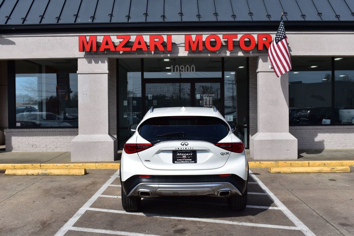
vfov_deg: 34.2
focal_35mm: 39
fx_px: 383
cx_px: 177
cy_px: 118
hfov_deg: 49.6
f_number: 11
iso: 200
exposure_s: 1/500
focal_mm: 26
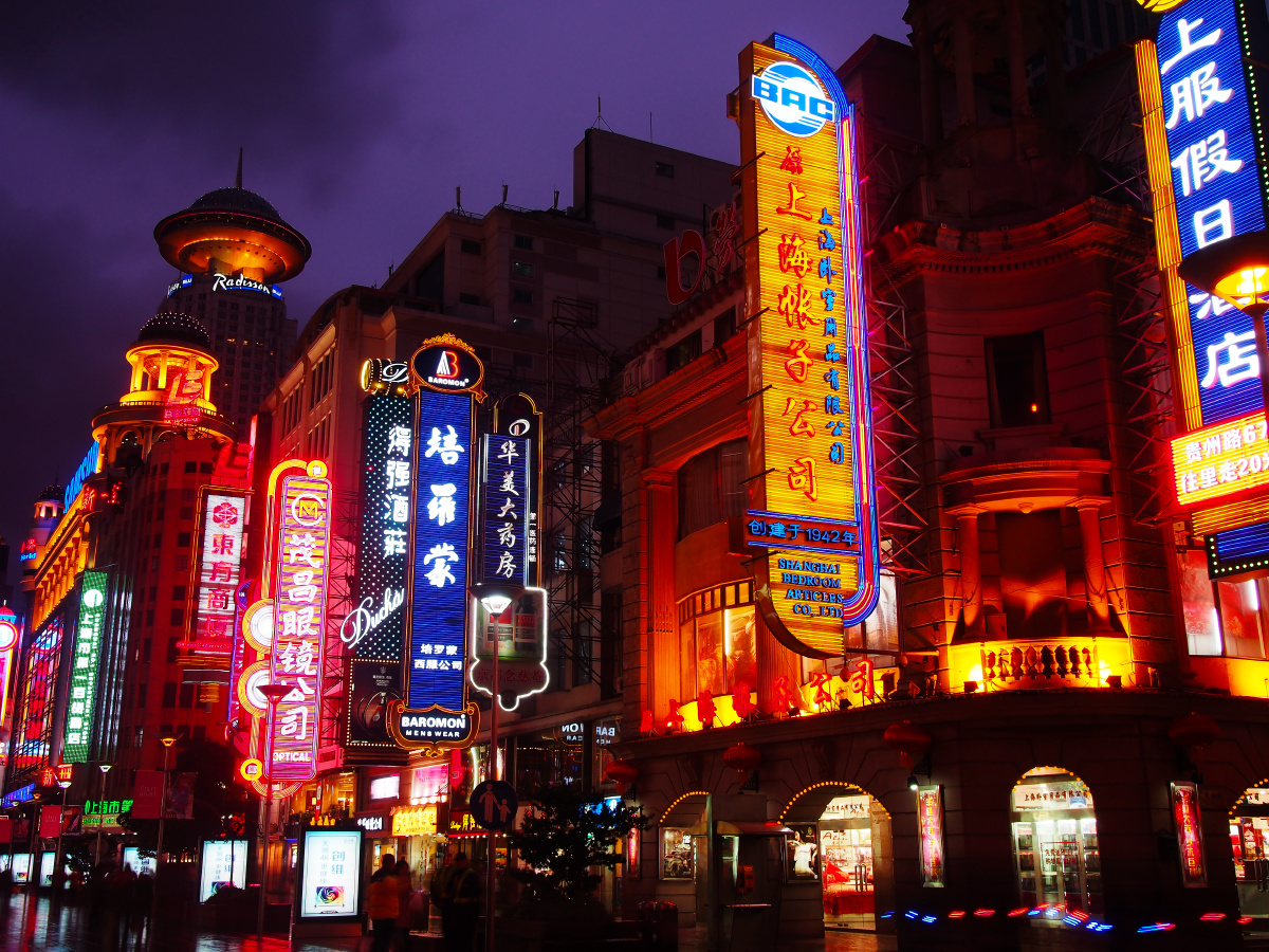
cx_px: 634
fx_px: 1320
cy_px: 476
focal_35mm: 36
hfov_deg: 51.4
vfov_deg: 39.7
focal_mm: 18
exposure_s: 5
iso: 200
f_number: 11
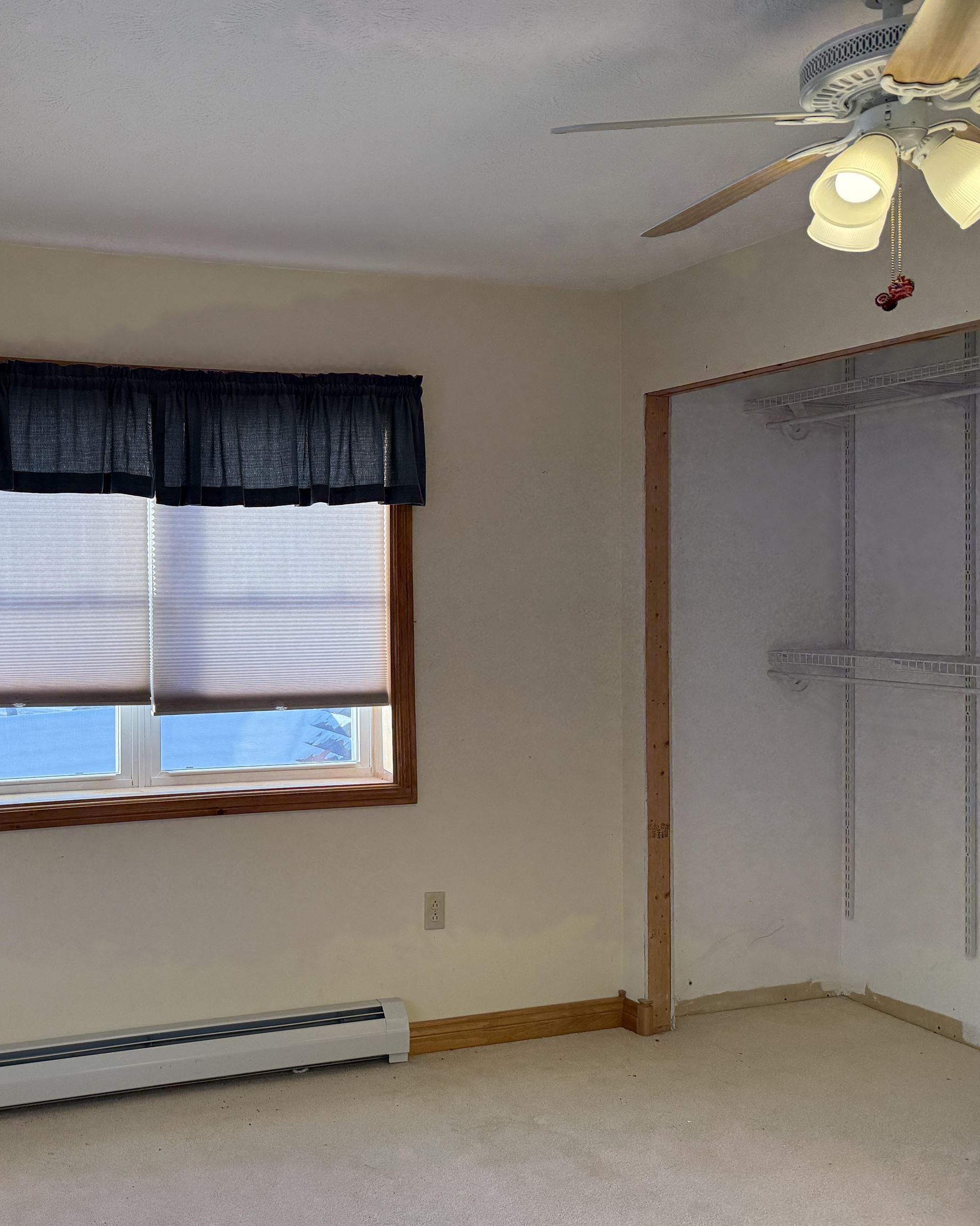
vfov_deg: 55.7
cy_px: 608
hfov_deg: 43.1
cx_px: 159
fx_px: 1160
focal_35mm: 32
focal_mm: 6.76
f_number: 1.78
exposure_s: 1/233
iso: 200
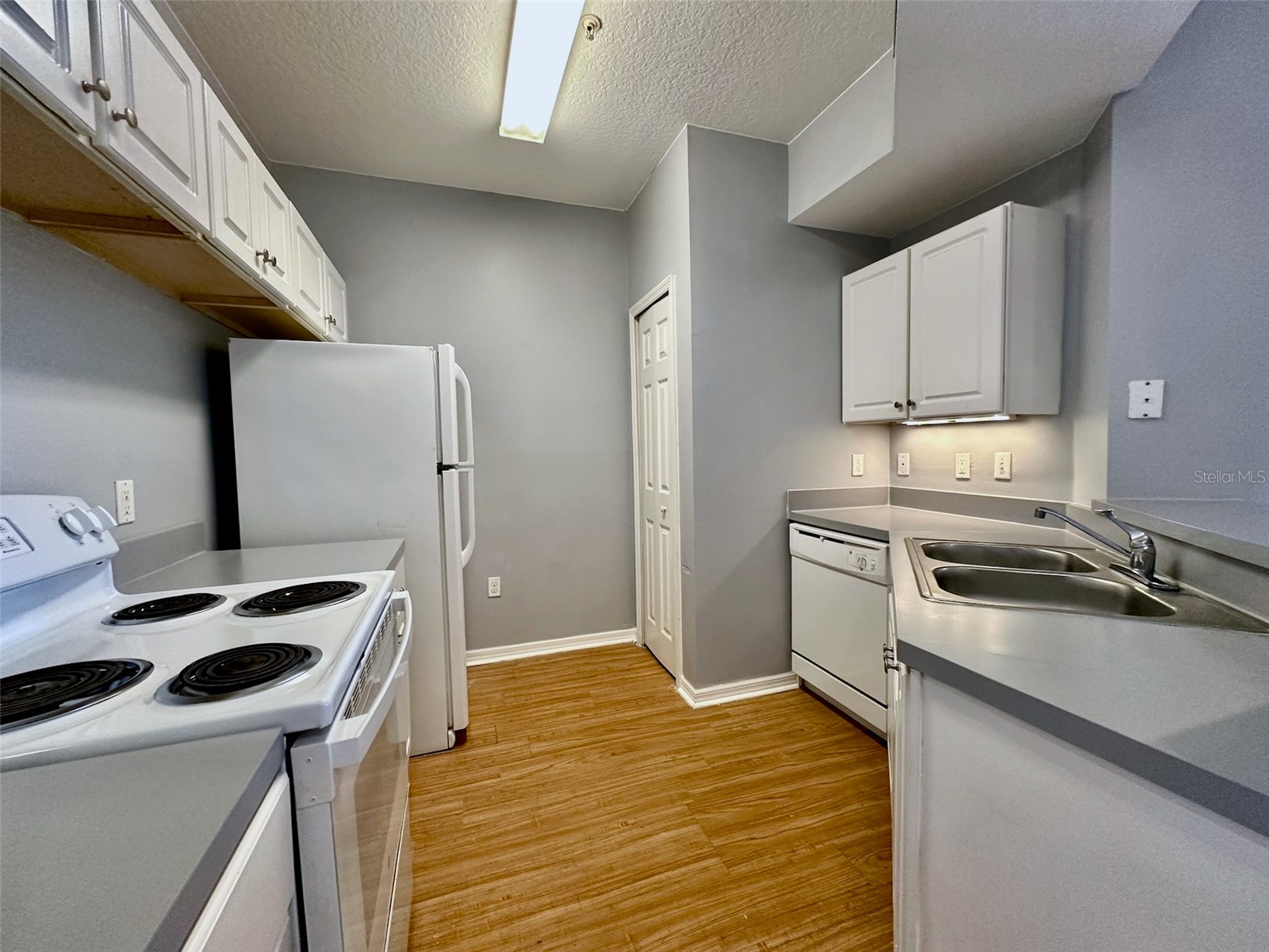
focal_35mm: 14
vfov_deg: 85.7
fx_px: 513
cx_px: 634
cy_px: 476
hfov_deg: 102.1
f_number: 2.2
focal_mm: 2.22
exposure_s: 1/120
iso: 250
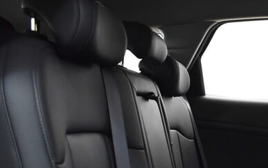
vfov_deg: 19.8
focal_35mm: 64
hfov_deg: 29.5
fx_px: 468
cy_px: 161
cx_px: 278
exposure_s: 1/50
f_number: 3.5
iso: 1250
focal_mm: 18
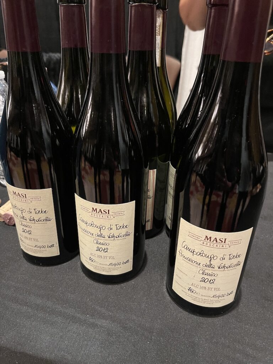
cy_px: 182
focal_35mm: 26
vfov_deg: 67.3
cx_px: 136
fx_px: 273
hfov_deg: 53.1
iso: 640
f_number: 1.6
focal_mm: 5.1
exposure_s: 1/30
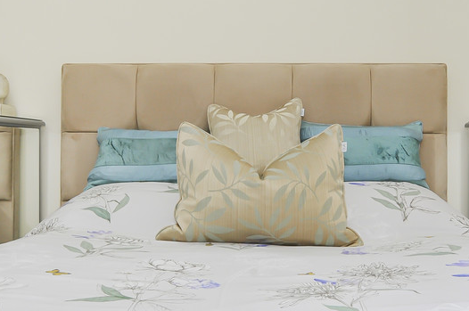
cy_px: 143
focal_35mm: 38
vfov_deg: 35.0
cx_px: 253
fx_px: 494
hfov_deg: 50.7
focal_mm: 13
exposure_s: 1/15
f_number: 13
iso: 400
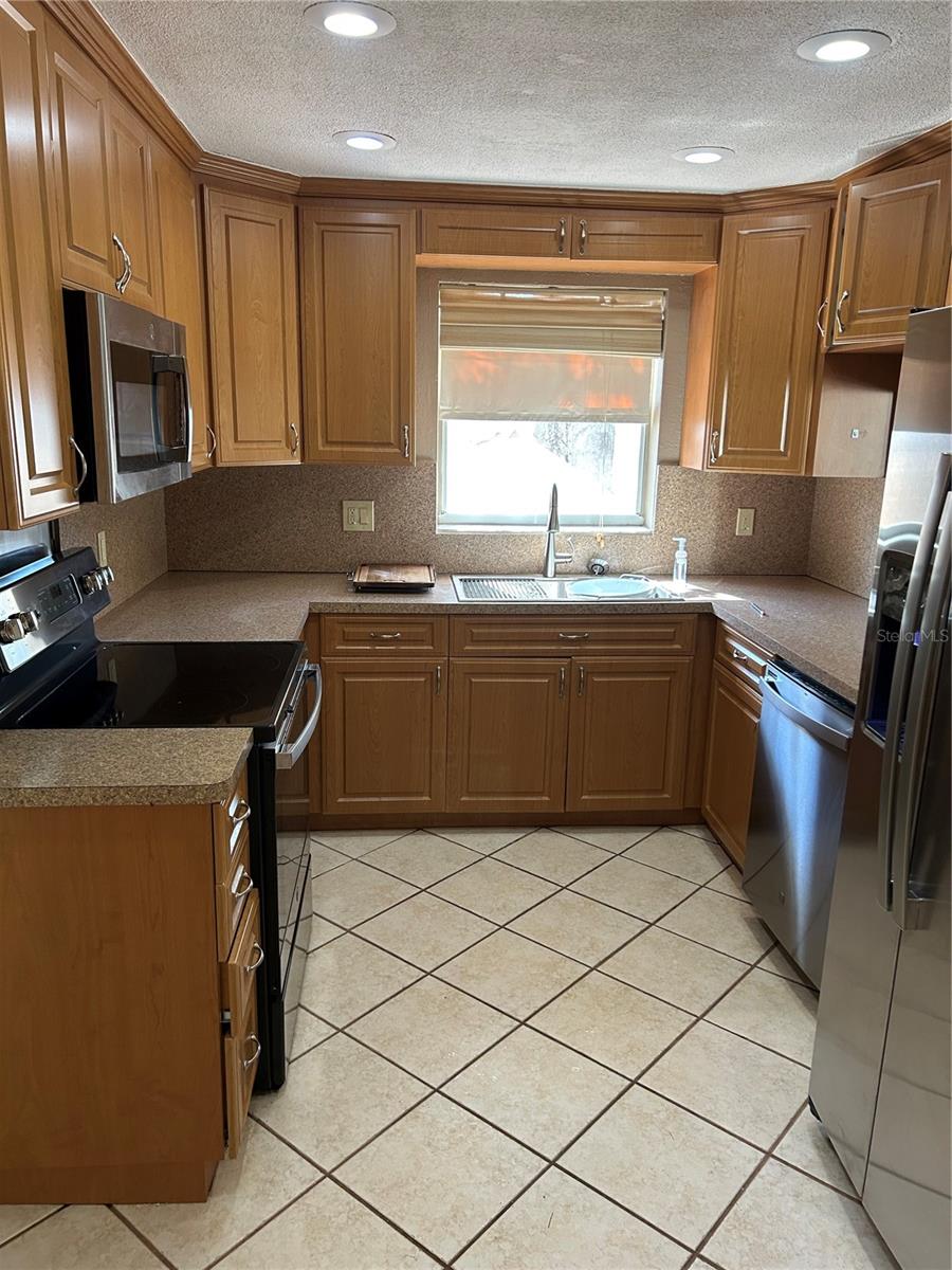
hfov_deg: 53.1
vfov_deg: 67.3
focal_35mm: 26
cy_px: 635
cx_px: 476
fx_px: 953
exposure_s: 1/60
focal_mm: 5.7
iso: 200
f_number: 1.5
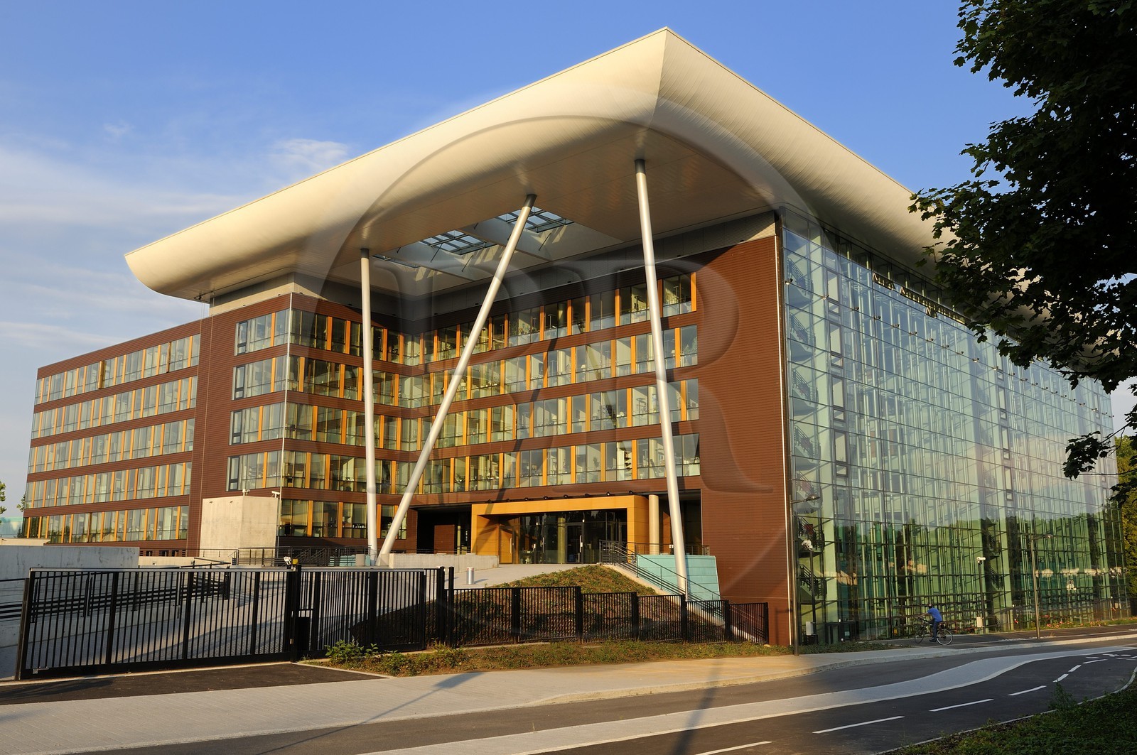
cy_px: 378
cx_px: 568
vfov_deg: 42.2
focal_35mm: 31
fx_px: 978
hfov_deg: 60.3
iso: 200
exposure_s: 1/125
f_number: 11
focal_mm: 31
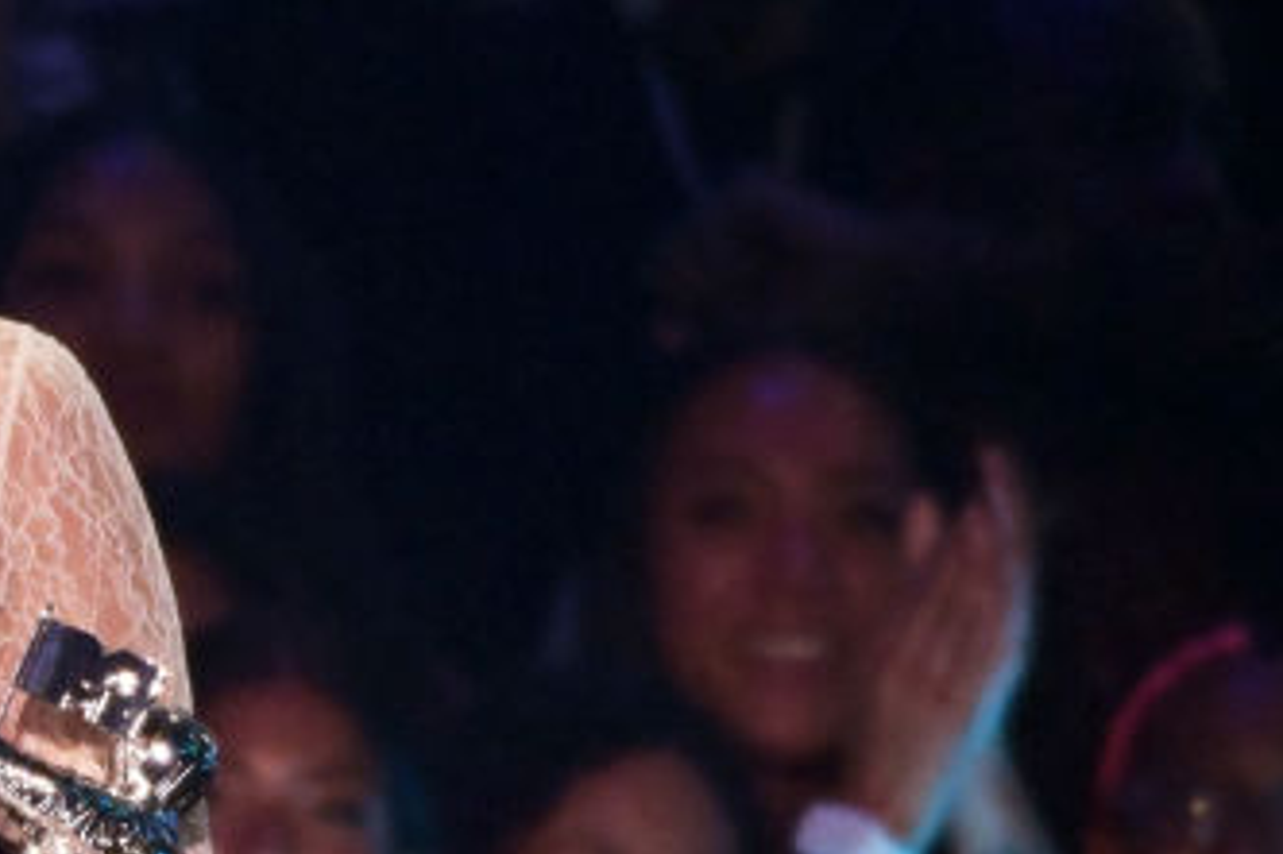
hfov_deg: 0.7
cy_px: 815
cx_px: -410
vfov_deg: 0.5
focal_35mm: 2778
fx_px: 98951
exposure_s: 1/200
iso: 5000
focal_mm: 600
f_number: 6.3
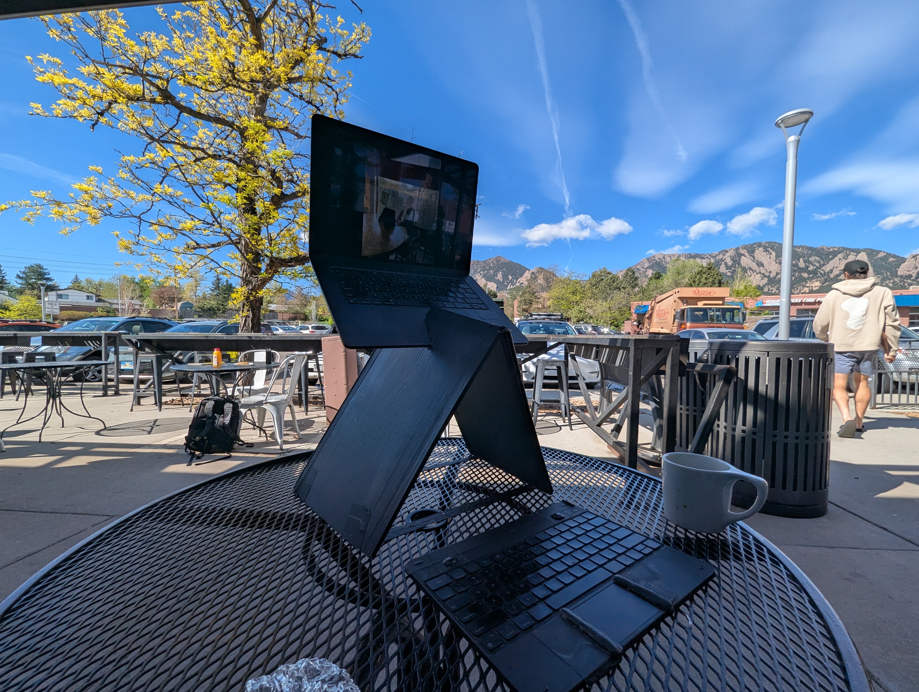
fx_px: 346
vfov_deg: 90.1
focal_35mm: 13
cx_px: 460
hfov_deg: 106.1
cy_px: 346
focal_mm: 1.95
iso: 49
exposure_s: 1/1089
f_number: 2.2
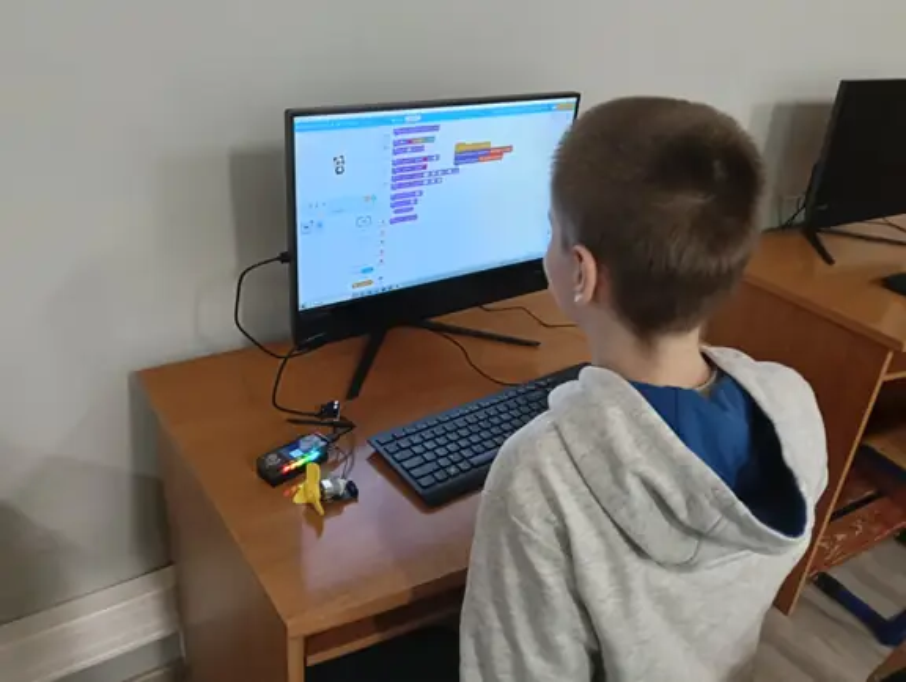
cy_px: 341
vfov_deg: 51.5
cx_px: 453
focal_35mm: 27
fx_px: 708
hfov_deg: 65.2
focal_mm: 3.98
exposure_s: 1/33.3
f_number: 1.8
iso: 320
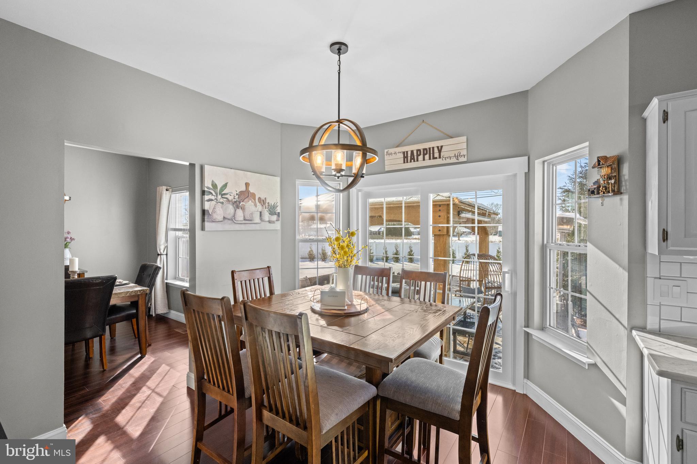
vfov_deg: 73.7
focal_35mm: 16
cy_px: 232
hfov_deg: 96.7
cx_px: 348
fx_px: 310
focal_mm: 16
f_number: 8
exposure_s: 1/160
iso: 1000
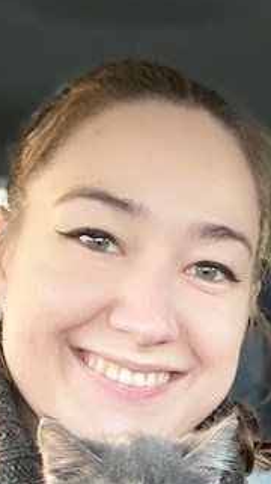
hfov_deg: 17.2
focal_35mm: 68
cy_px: 473
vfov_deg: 29.2
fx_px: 871
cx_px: 288
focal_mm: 2.71
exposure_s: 1/60
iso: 125
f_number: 2.2
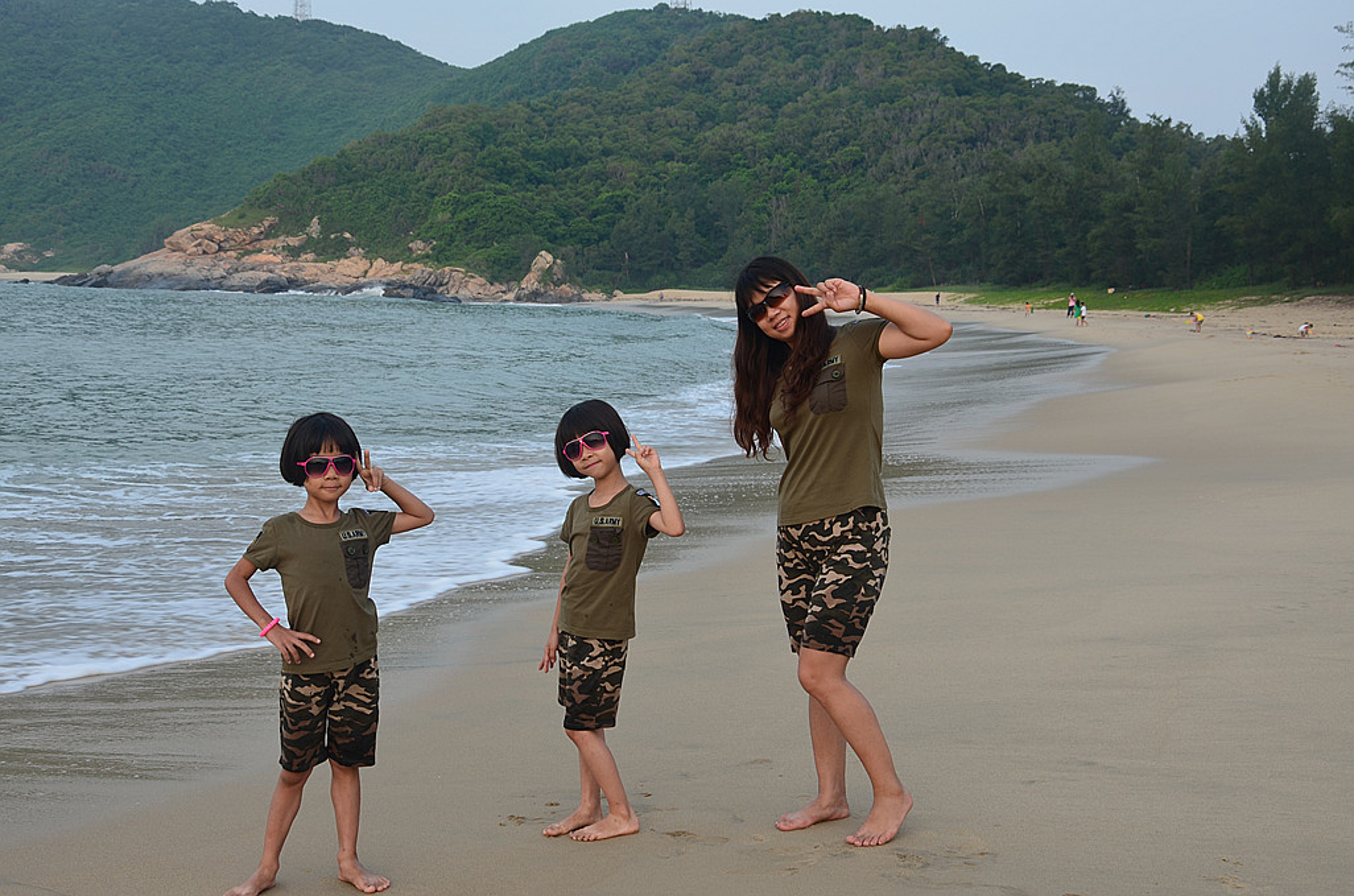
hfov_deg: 41.2
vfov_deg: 27.9
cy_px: 448
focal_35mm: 48
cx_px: 677
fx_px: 1801
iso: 110
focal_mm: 32
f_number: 8
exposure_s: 1/30
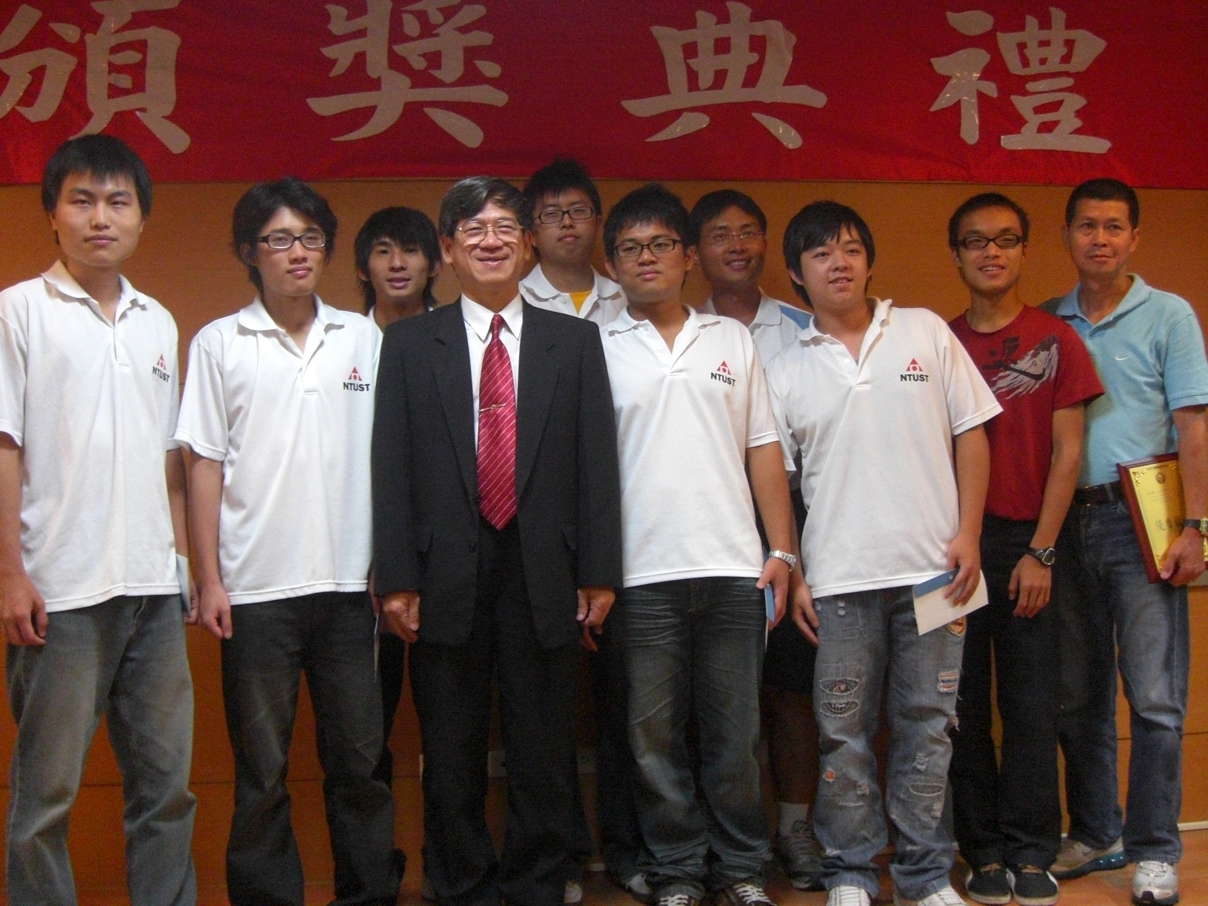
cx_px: 604
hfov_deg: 49.0
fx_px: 1326
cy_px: 453
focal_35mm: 38
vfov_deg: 37.7
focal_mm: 7.9
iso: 800
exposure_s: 1/80
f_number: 2.8
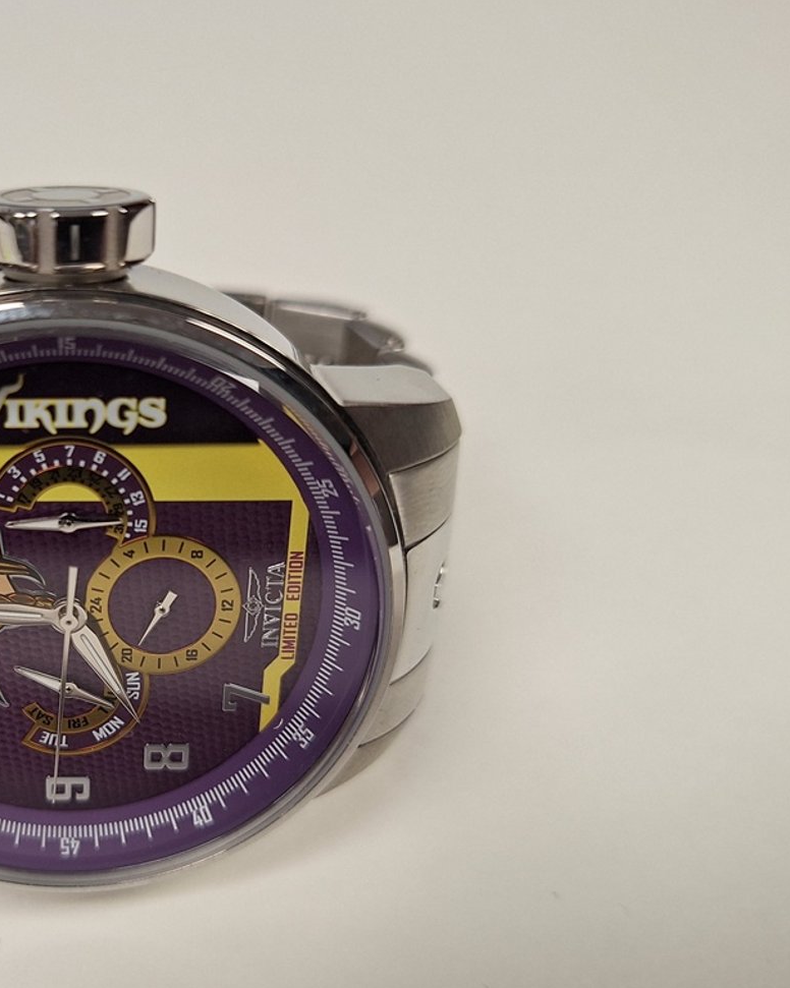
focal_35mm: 35
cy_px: 560
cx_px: 64
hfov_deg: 38.9
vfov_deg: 51.4
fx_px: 1024
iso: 80
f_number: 1.8
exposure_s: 1/60
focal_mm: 5.54
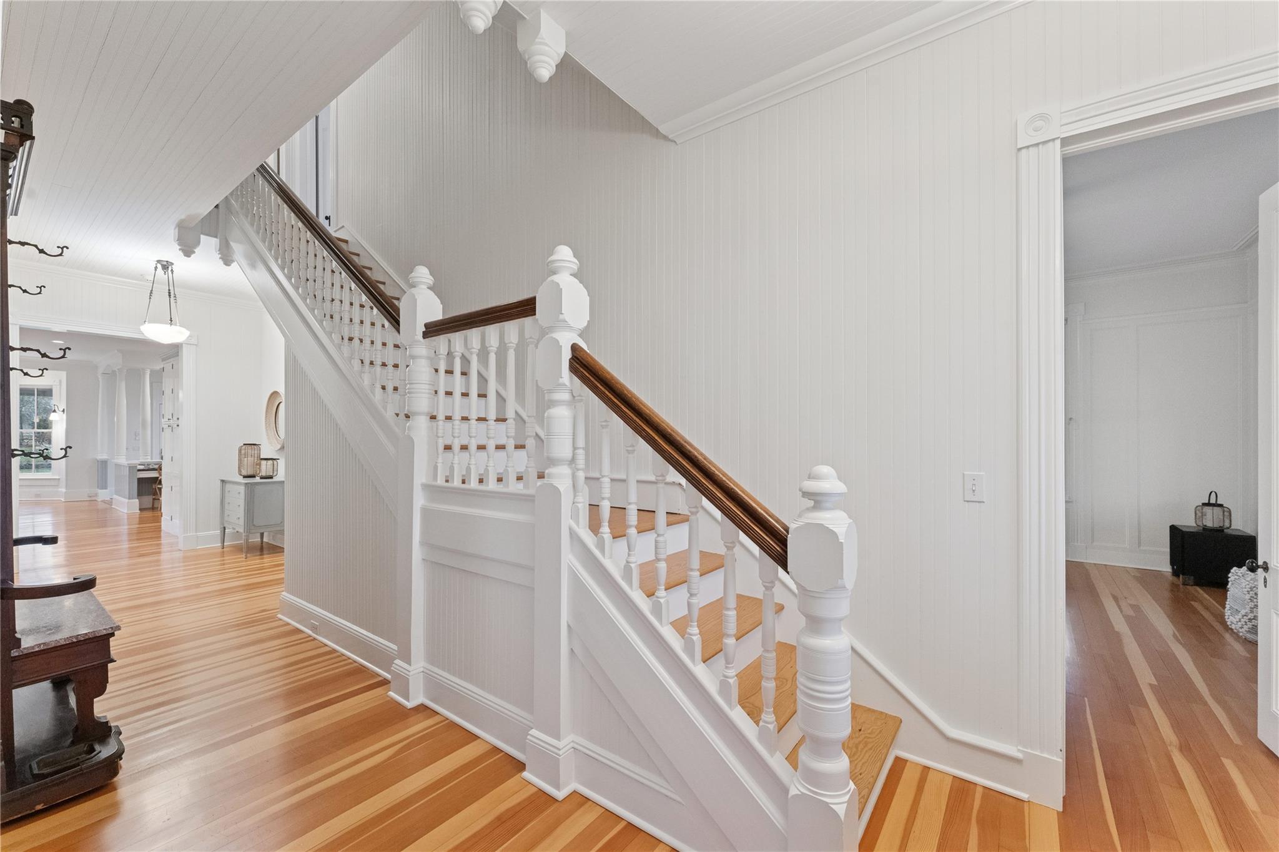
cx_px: 640
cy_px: 426
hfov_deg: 104.3
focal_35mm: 14
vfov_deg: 81.2
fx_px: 497
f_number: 10
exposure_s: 1/30
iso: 3200
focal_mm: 14
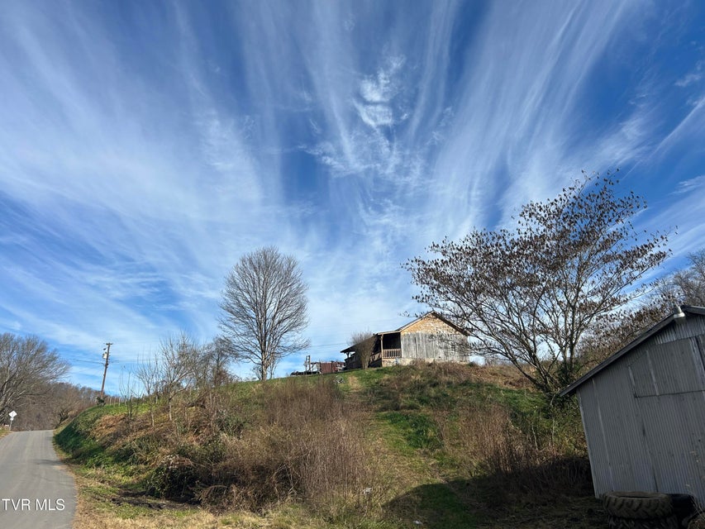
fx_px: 530
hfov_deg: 67.3
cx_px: 352
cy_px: 264
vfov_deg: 53.1
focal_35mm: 26
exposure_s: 1/5076
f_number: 1.5
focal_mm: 5.7
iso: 50
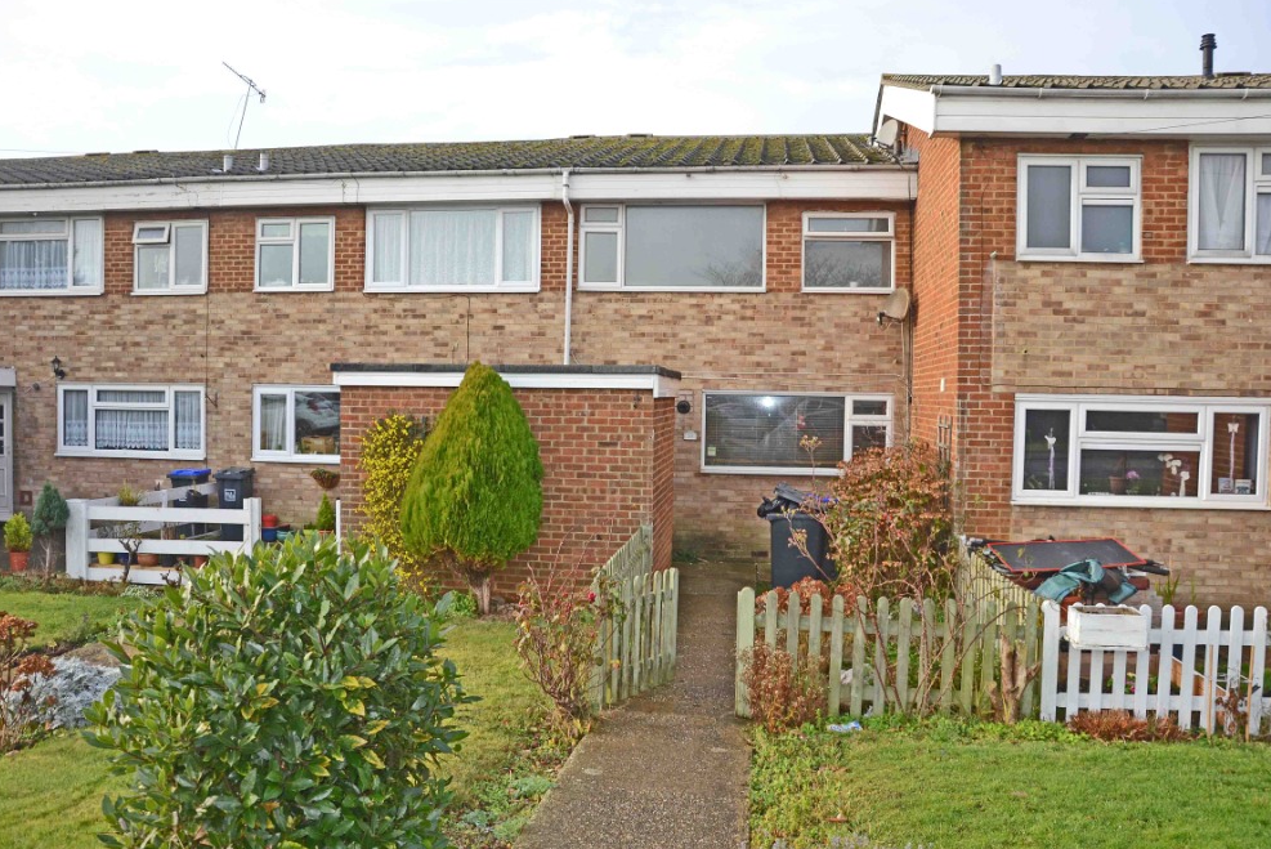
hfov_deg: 65.4
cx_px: 632
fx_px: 989
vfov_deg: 46.4
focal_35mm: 28
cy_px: 423
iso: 100
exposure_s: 1/160
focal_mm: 18
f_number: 4
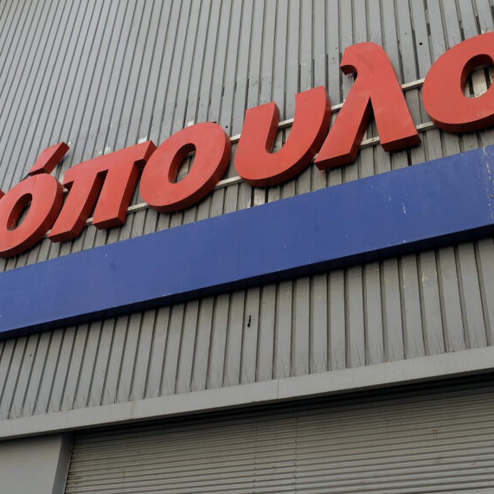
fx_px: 807
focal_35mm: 50
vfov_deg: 33.8
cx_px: 218
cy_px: 170
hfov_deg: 34.0
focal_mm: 28
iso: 400
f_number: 9
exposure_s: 1/100
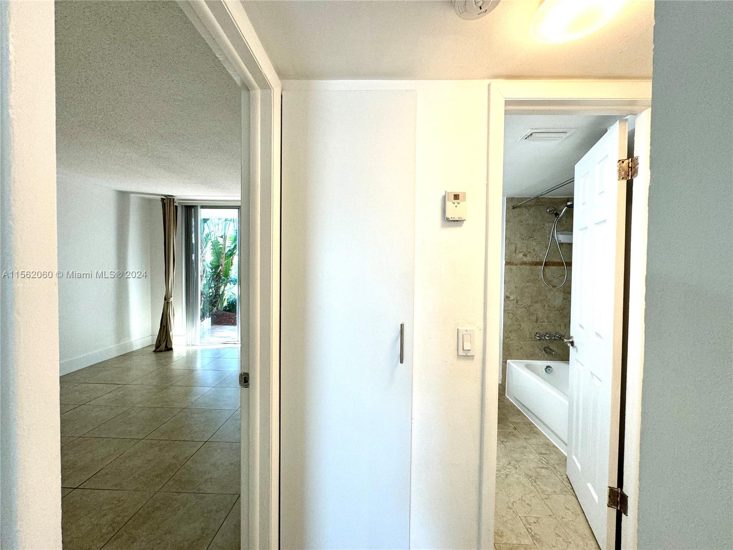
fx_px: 296
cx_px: 366
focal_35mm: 14
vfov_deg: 85.7
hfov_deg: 102.1
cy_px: 275
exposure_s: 1/120
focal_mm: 2.22
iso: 125
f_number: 2.2
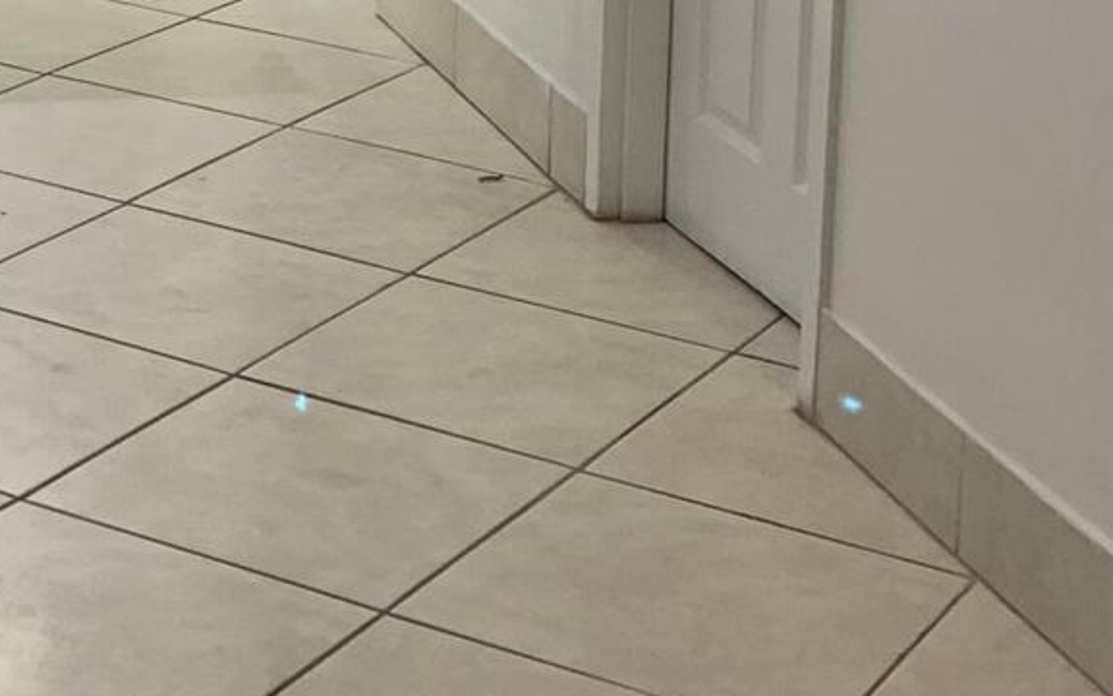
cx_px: 33
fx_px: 2973
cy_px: -420
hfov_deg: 20.6
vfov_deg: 12.5
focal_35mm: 98
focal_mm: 4.25
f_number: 1.8
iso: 80
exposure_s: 1/60
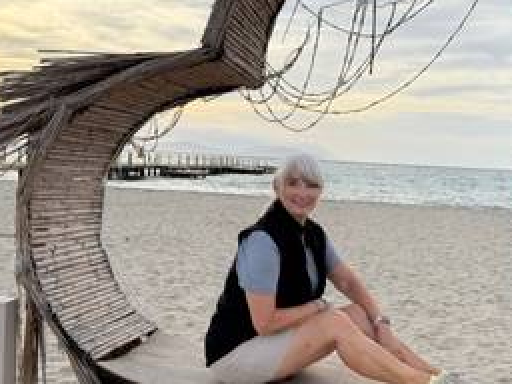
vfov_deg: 32.1
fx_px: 666
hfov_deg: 41.6
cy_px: 216
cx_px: 334
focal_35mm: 45
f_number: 1.78
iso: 100
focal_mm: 6.76
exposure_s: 1/2525
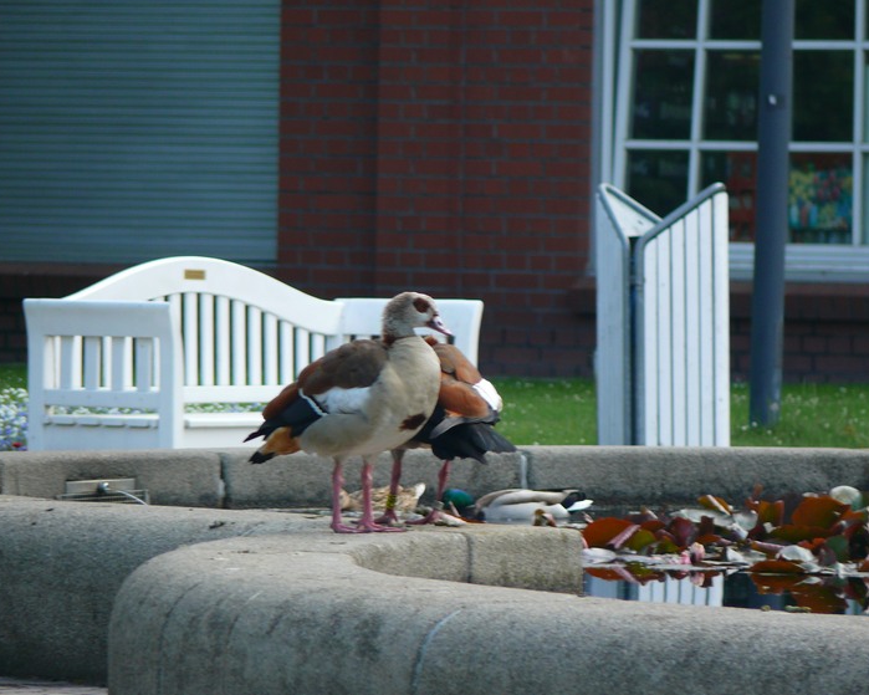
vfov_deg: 3.5
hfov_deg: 4.4
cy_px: 347
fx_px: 11315
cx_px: 435
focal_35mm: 440
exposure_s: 1/100
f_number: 4
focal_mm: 88.8
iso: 100
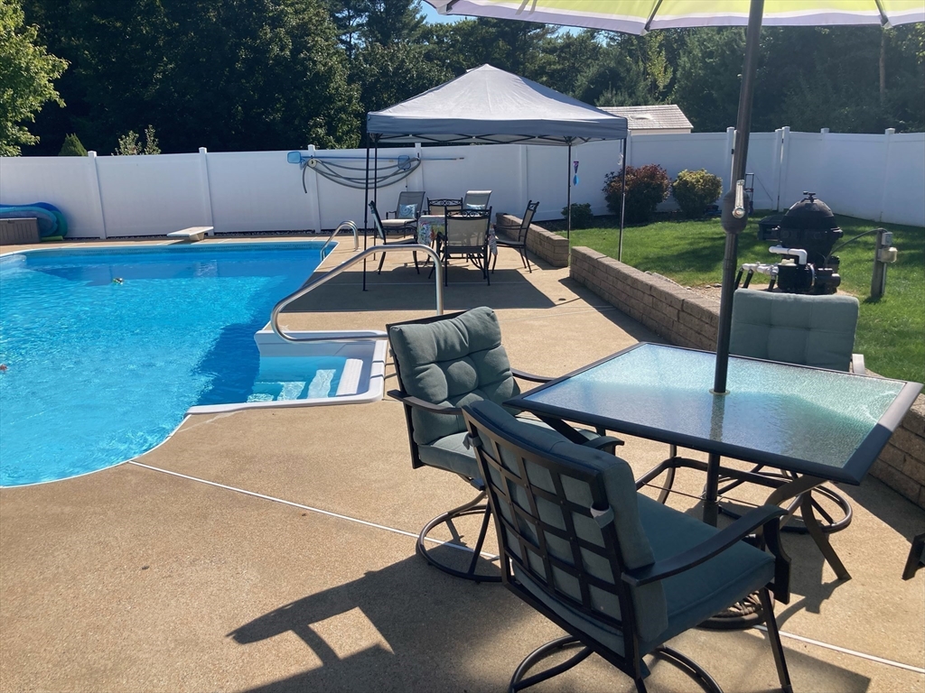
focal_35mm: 28
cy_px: 346
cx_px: 462
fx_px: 748
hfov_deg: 63.4
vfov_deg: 49.7
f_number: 1.8
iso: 20
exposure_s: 1/2404
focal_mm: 3.99
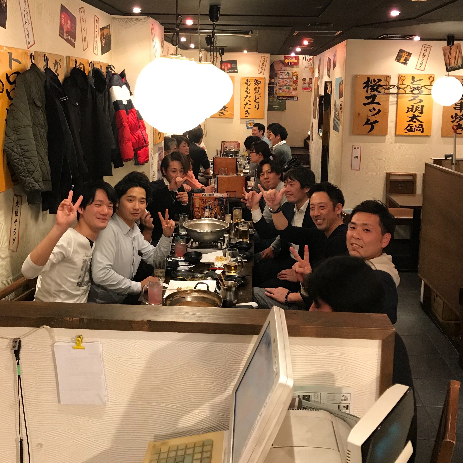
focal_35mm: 35
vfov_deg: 46.6
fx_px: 530
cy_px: 160
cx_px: 233
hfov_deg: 47.2
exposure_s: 1/15
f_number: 1.8
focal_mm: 3.99
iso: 80
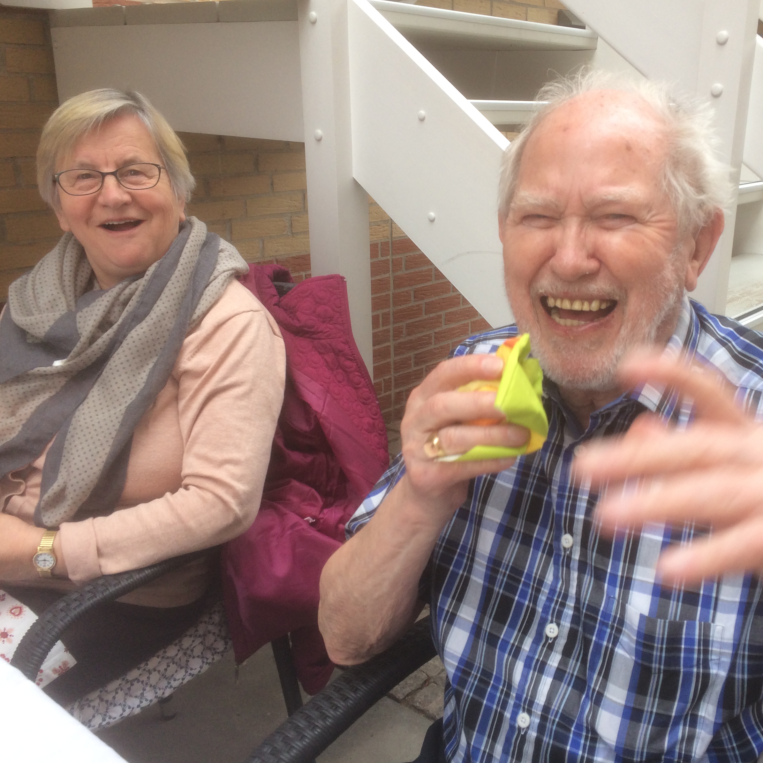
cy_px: 379
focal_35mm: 35
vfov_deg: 47.2
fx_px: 873
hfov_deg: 46.6
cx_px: 493
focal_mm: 4.15
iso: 50
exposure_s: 1/100
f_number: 2.2
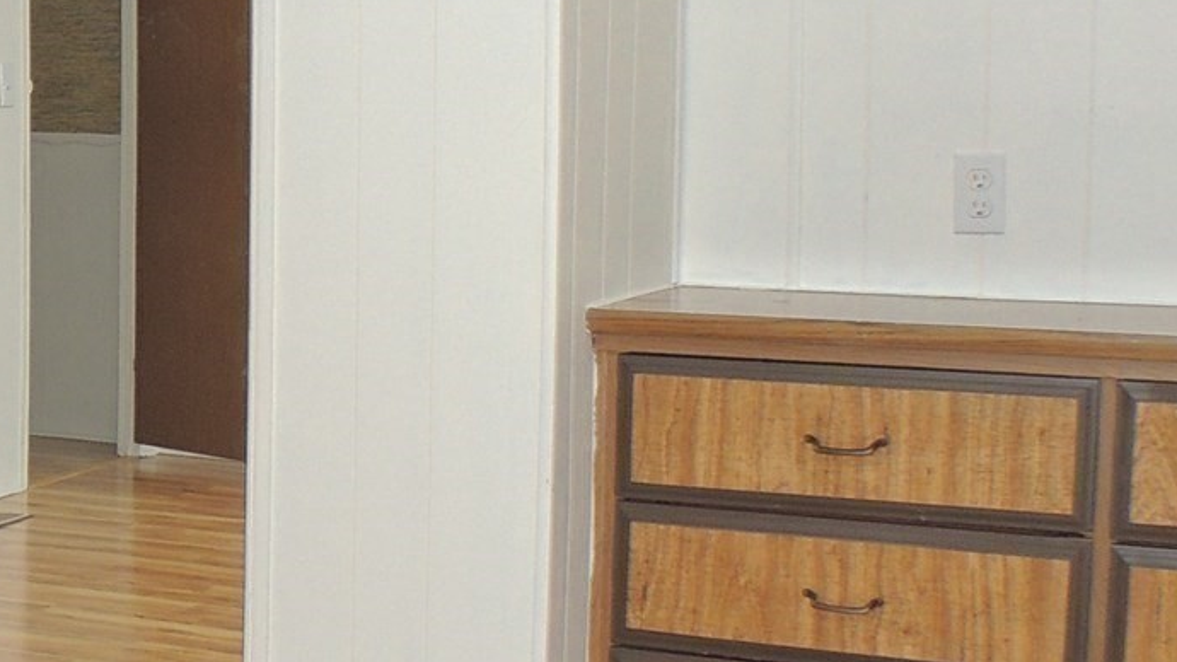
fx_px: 3027
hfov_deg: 20.8
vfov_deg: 12.5
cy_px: 309
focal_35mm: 97
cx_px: -155
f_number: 3.1
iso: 200
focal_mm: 5.3
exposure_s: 1/30
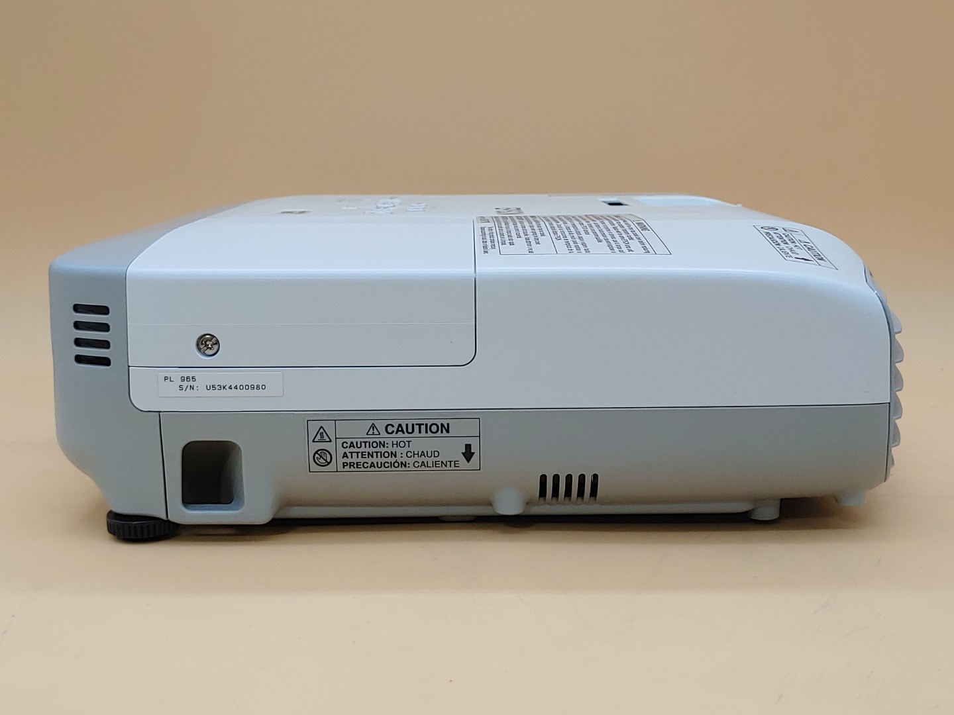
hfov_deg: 41.2
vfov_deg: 31.5
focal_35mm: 46
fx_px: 1268
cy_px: 358
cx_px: 477
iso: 50
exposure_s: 1/127
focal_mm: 4.36
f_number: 1.8
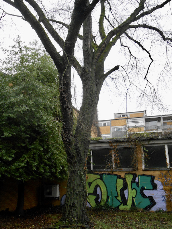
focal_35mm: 34
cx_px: 86
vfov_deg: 54.0
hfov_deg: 41.8
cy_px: 114
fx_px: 225
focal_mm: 6
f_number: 3.9
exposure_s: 1/30
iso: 320
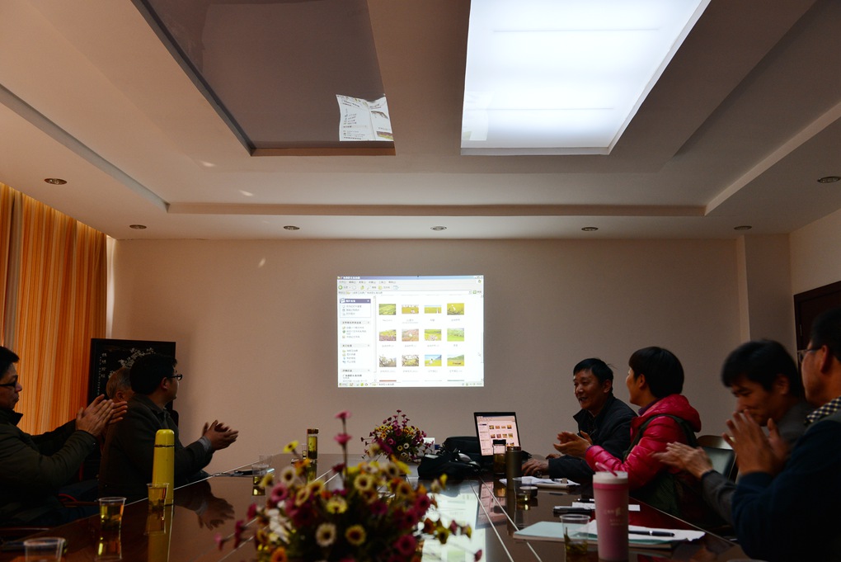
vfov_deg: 37.9
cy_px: 281
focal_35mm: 35
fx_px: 818
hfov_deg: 54.4
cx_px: 420
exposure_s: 1/40
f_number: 5.6
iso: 800
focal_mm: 35
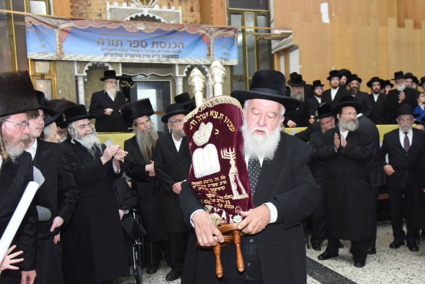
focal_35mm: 36
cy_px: 156
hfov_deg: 52.9
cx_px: 244
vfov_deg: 36.8
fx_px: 425
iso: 2500
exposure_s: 1/125
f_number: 5
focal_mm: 31
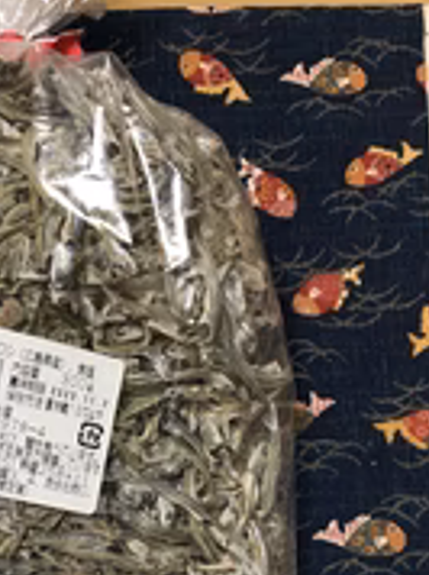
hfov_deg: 22.3
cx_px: -3
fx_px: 1044
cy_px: 598
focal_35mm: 63
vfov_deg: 28.5
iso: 40
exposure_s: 1/33
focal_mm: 3.99
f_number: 1.8
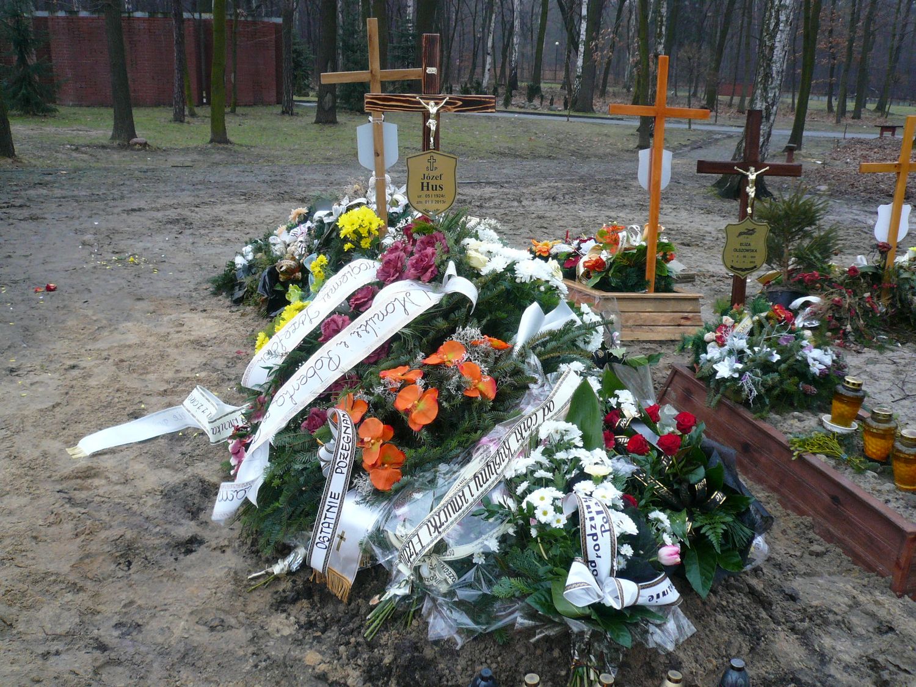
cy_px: 344
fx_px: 820
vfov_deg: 45.4
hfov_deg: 58.4
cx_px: 458
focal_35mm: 31
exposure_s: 1/40
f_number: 2.8
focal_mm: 4.6
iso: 100
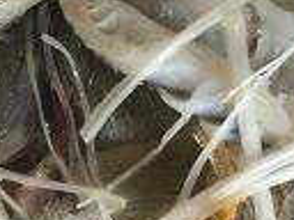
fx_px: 1342
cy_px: 212
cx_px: 133
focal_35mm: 158
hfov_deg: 12.5
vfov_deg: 9.3
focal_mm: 4.15
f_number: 2.2
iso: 64
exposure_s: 1/33
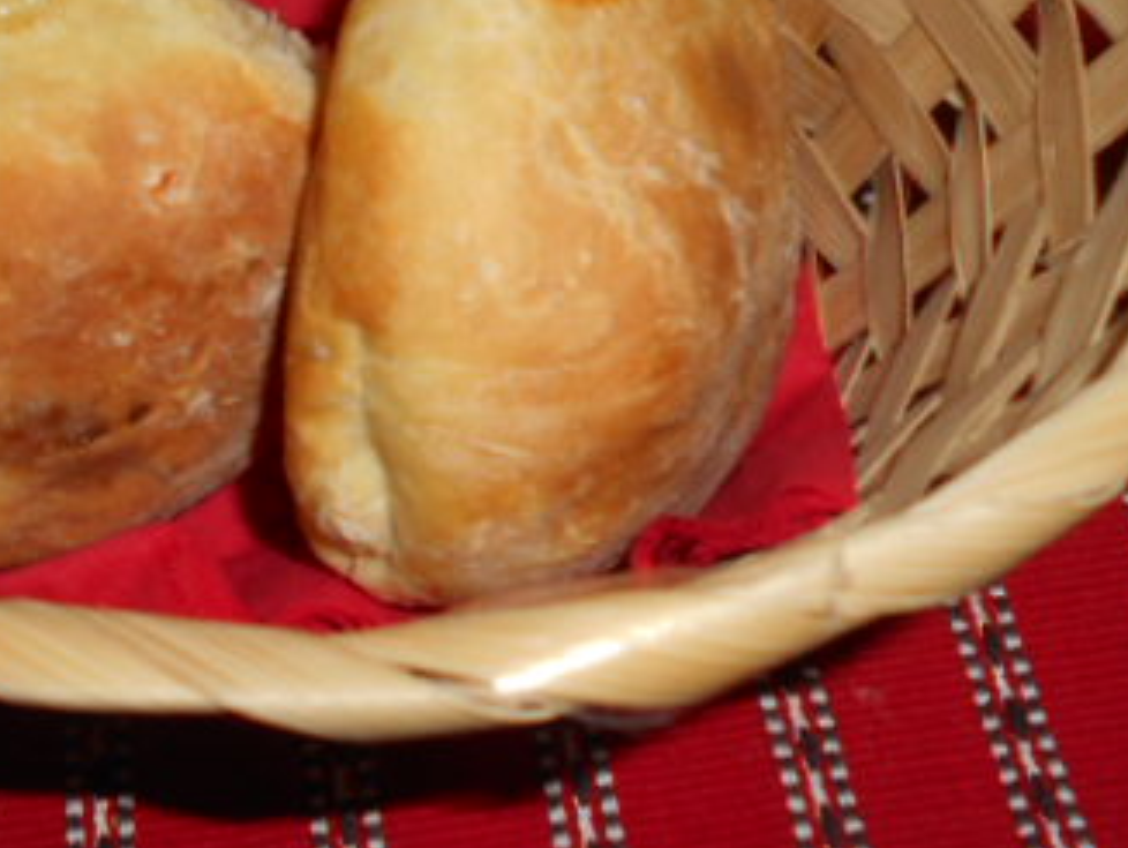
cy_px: 263
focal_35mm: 51
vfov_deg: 28.4
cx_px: 287
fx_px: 1663
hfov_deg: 36.6
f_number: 3.2
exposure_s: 1/25
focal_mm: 4.6
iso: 80
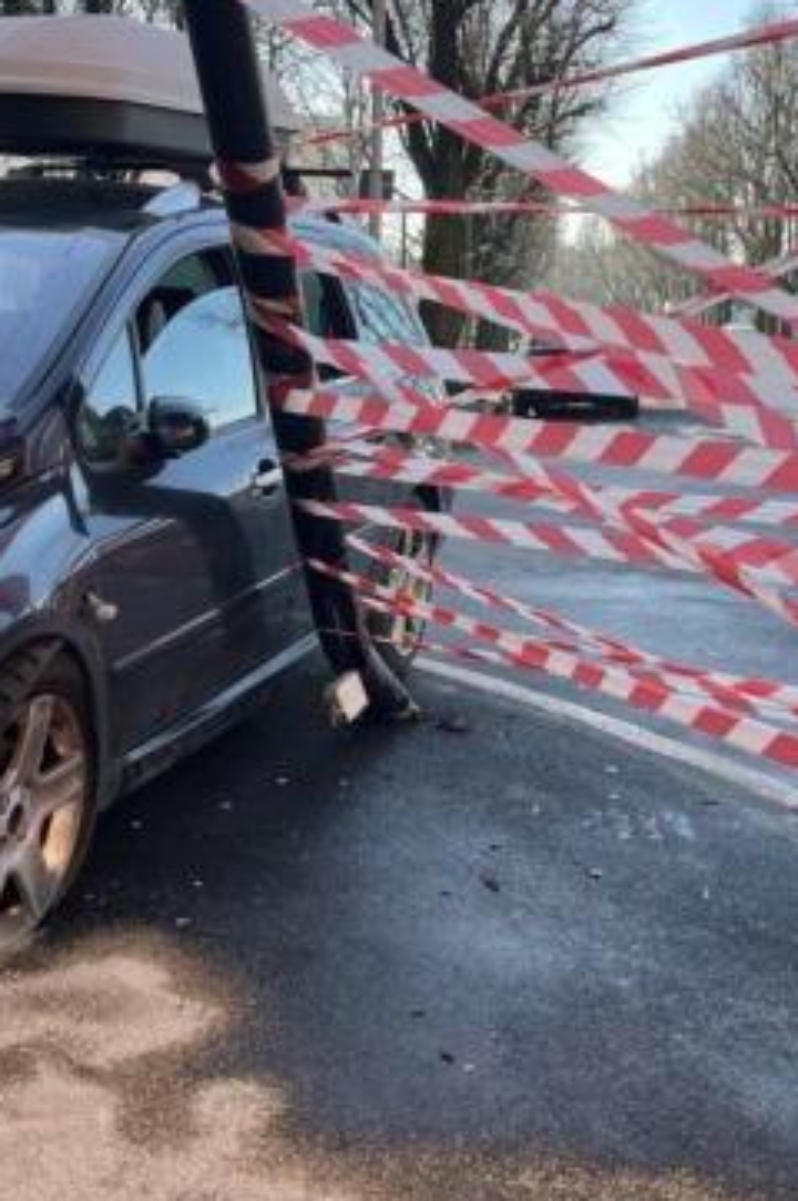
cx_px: 283
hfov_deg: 27.9
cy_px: 492
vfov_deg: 41.0
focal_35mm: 48
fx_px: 1599
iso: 50
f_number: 1.6
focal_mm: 5.1
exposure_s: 1/563
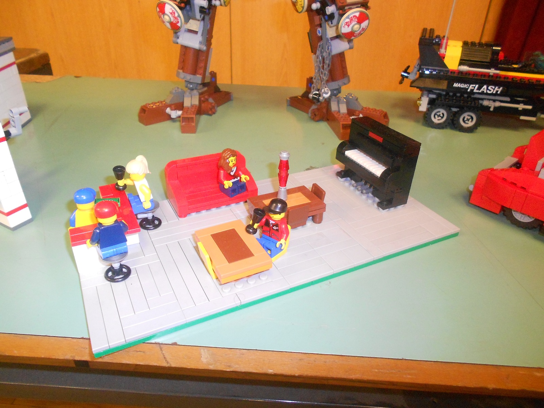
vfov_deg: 53.1
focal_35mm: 26
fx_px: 409
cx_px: 272
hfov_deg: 67.3
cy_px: 204
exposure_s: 1/30
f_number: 3.2
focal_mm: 4.6
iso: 400
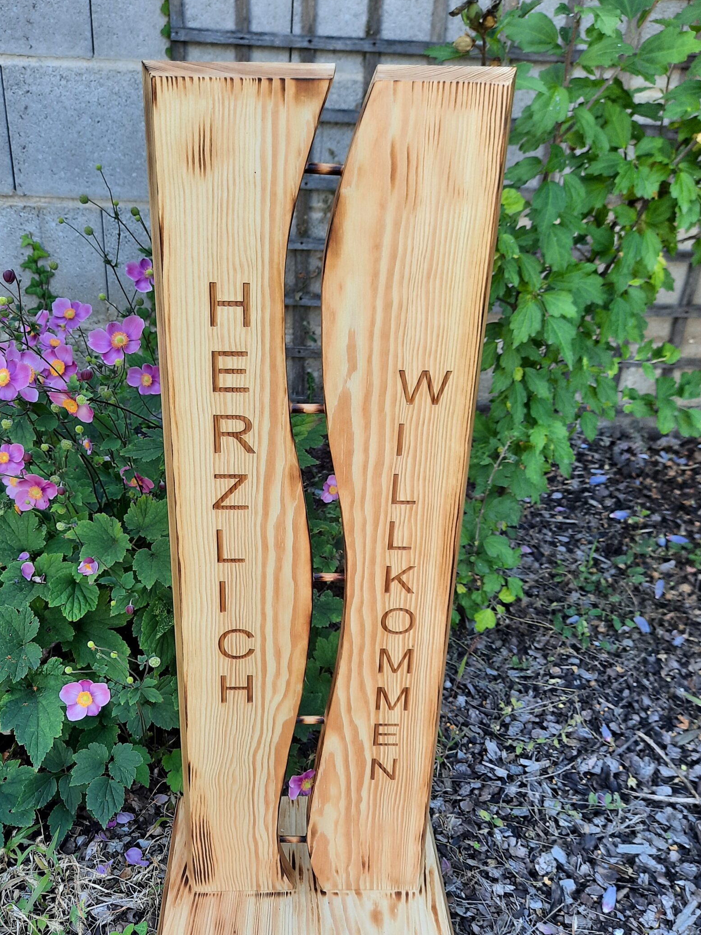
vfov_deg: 58.1
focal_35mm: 31
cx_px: 296
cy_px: 537
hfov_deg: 45.3
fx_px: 837
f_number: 2
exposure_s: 1/120
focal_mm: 4.6
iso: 50
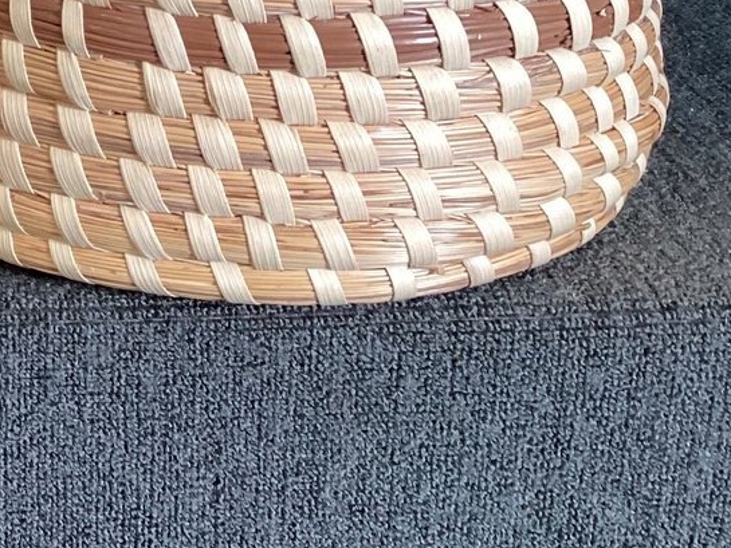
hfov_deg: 21.3
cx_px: -127
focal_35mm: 86
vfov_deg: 16.8
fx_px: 1816
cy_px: -17
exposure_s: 1/60
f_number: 2.4
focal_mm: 3.3
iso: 200
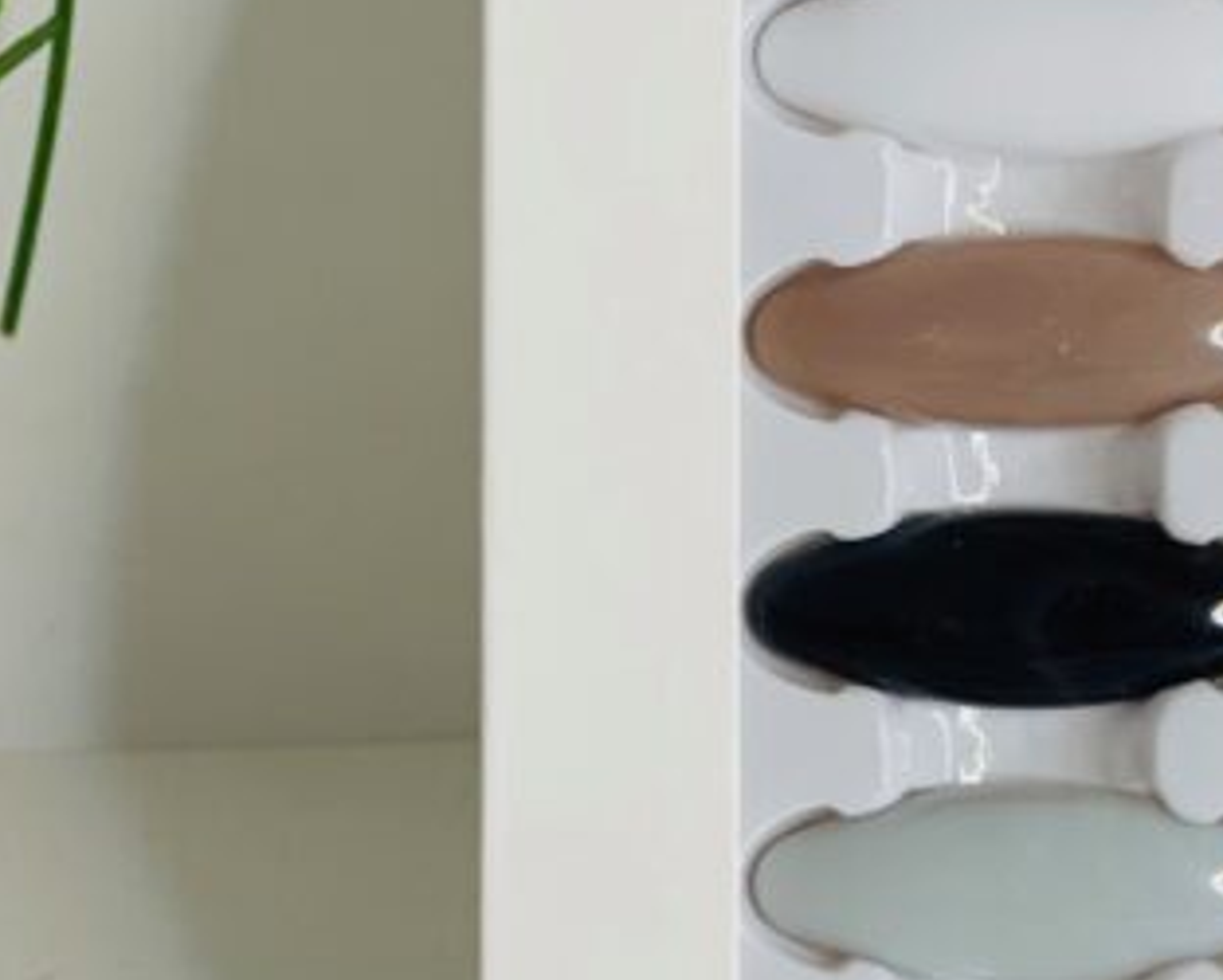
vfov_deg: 7.5
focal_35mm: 205
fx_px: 7425
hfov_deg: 9.3
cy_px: 78
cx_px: 1278
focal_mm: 7.5
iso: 40
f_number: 2.2
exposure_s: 1/121
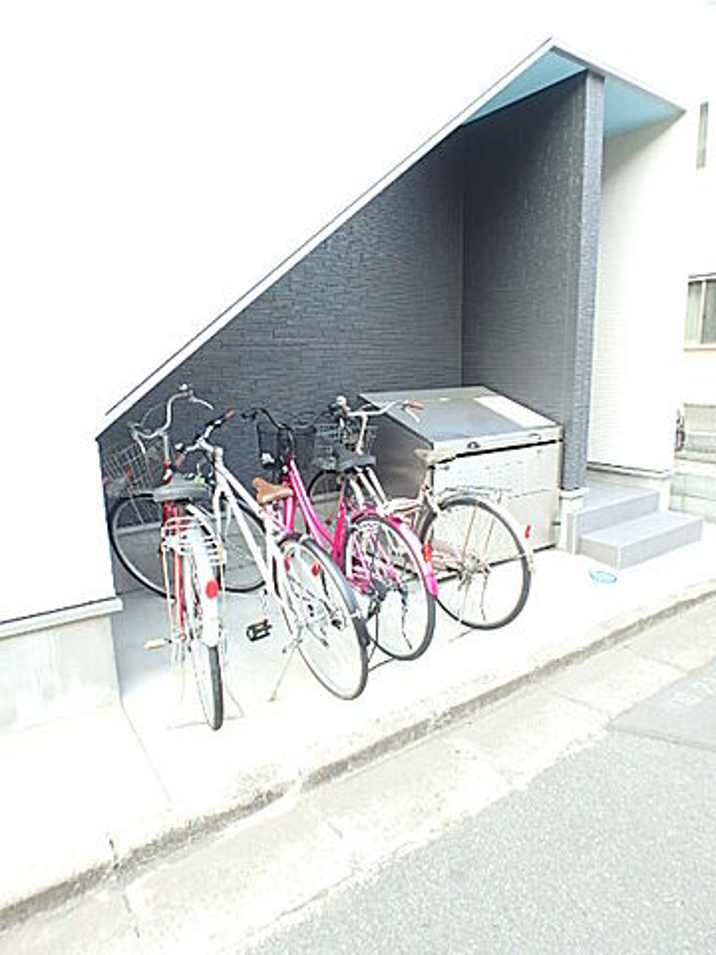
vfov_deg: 79.0
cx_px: 358
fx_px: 579
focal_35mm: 21
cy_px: 478
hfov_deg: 63.4
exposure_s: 1/60
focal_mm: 3.7
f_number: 3.5
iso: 160
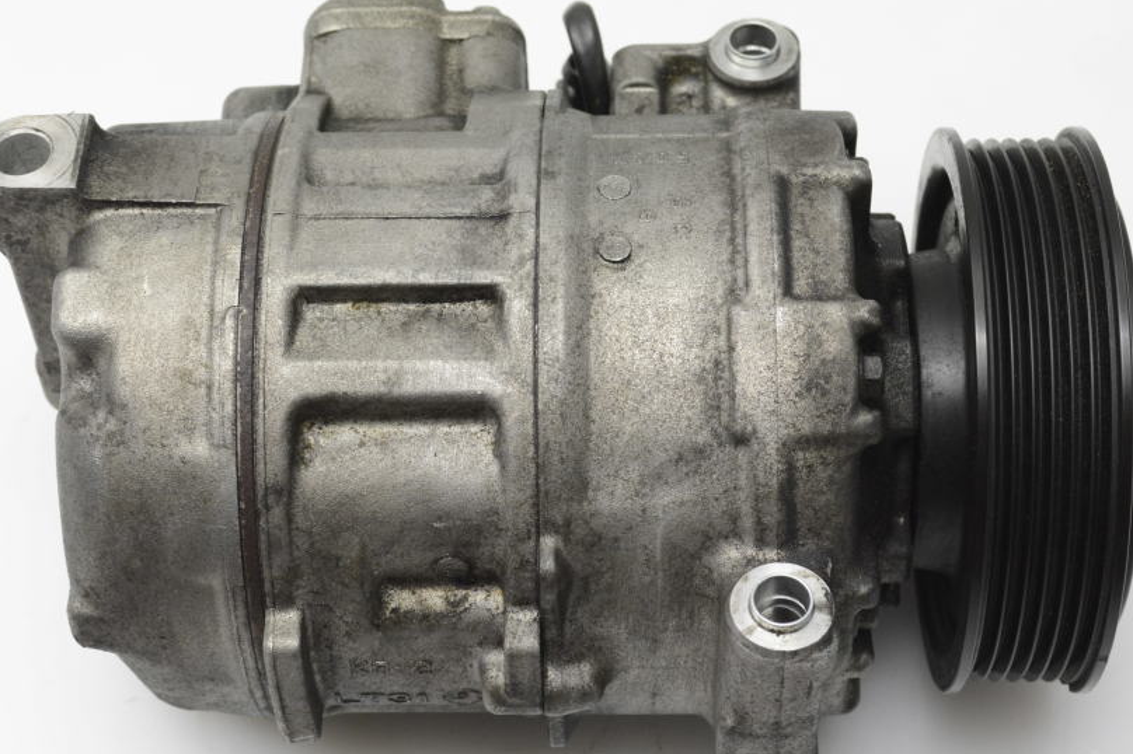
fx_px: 2391
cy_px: 373
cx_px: 538
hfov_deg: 26.7
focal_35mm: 76
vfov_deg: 17.9
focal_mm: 40
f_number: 9
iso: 1600
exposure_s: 1/200
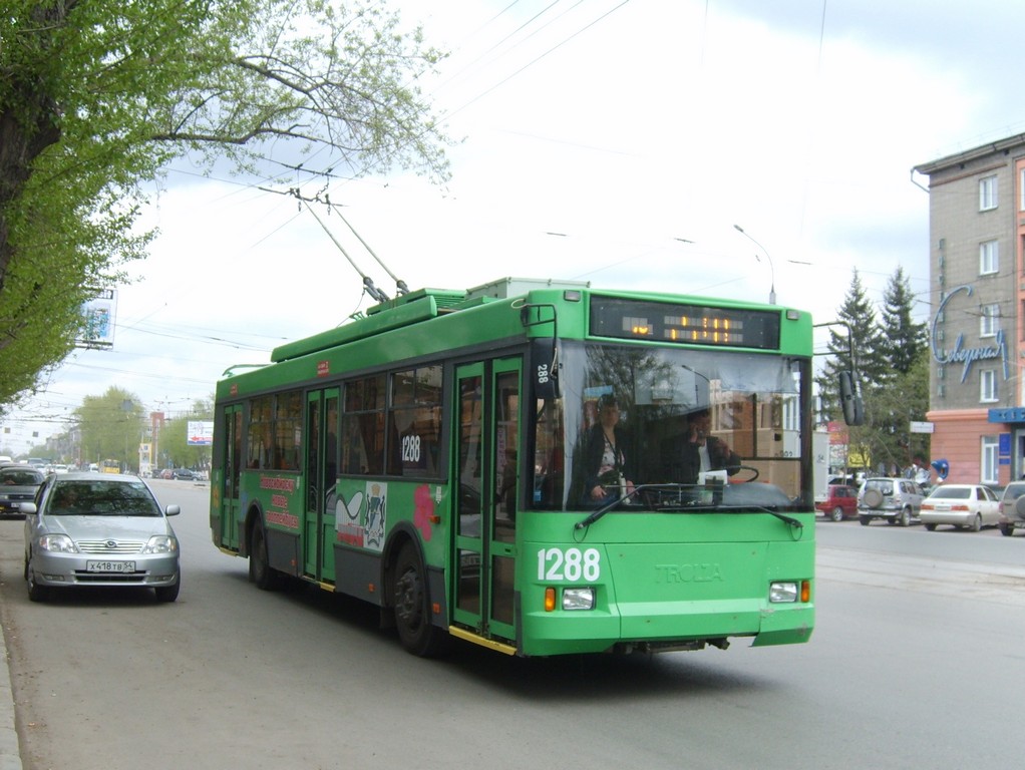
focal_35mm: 35
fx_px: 1037
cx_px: 512
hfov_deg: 52.6
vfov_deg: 40.7
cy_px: 385
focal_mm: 5.8
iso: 50
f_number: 2.8
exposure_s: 1/350
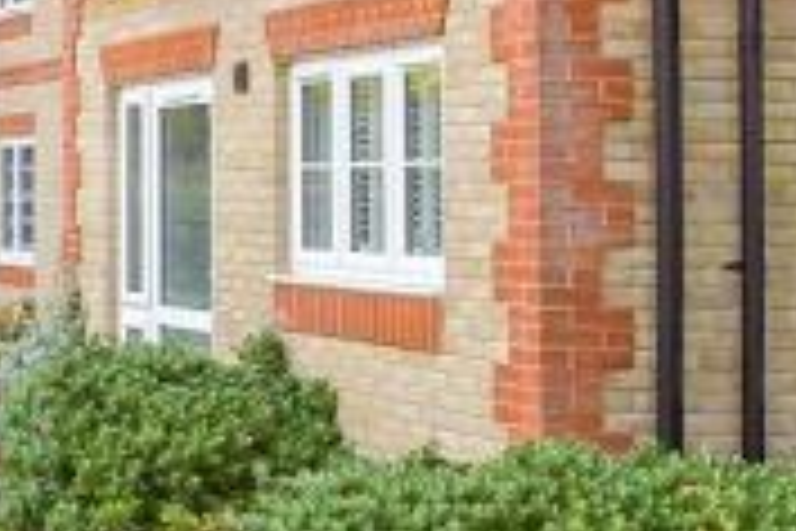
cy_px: 142
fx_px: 1924
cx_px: -814
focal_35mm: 87
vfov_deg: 15.6
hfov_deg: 17.0
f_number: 8
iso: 500
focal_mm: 10
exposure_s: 1/125
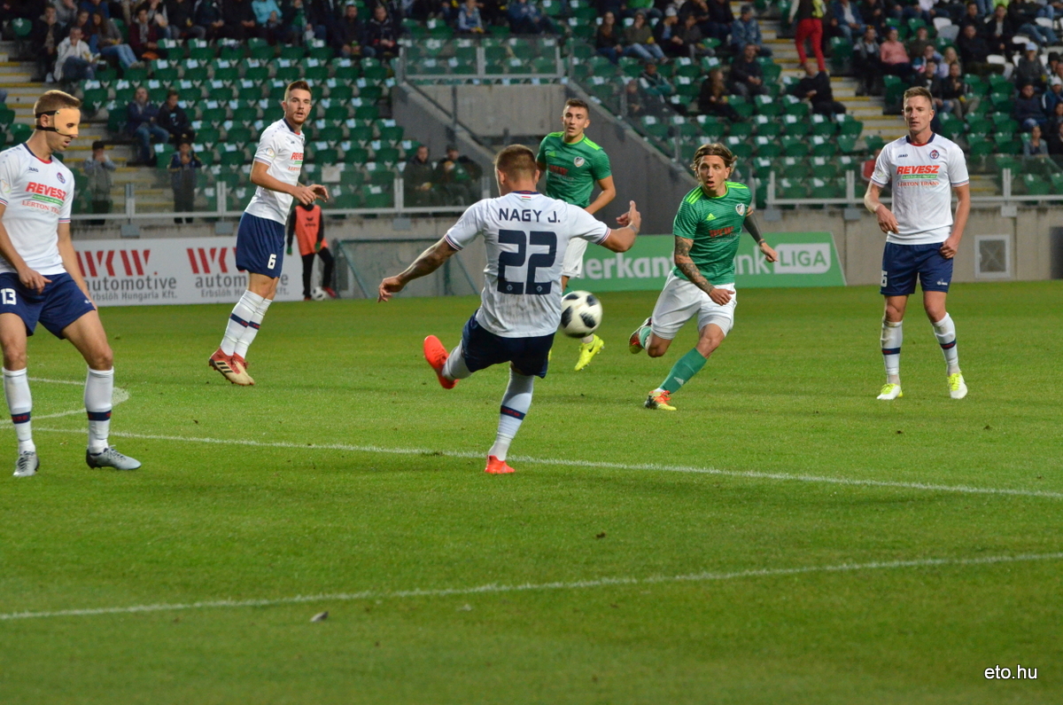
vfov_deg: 5.9
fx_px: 6851
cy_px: 352
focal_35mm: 232
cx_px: 532
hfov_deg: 8.9
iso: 2500
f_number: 4.8
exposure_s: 1/800
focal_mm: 155
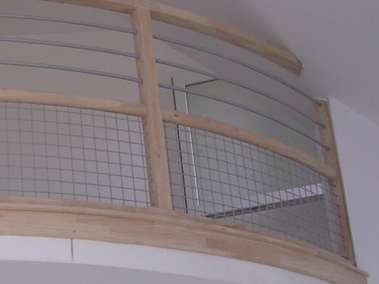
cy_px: 231
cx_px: -80
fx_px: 1040
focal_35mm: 95
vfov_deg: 15.5
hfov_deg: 19.4
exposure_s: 1/245
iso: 100
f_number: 2.8
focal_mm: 5.8
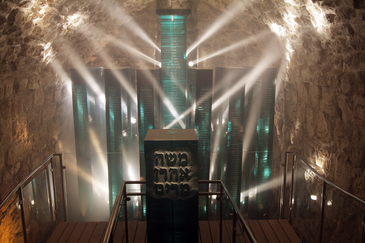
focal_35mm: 35
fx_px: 355
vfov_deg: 37.9
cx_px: 182
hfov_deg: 54.4
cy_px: 122
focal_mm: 23
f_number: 16
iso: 100
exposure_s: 8
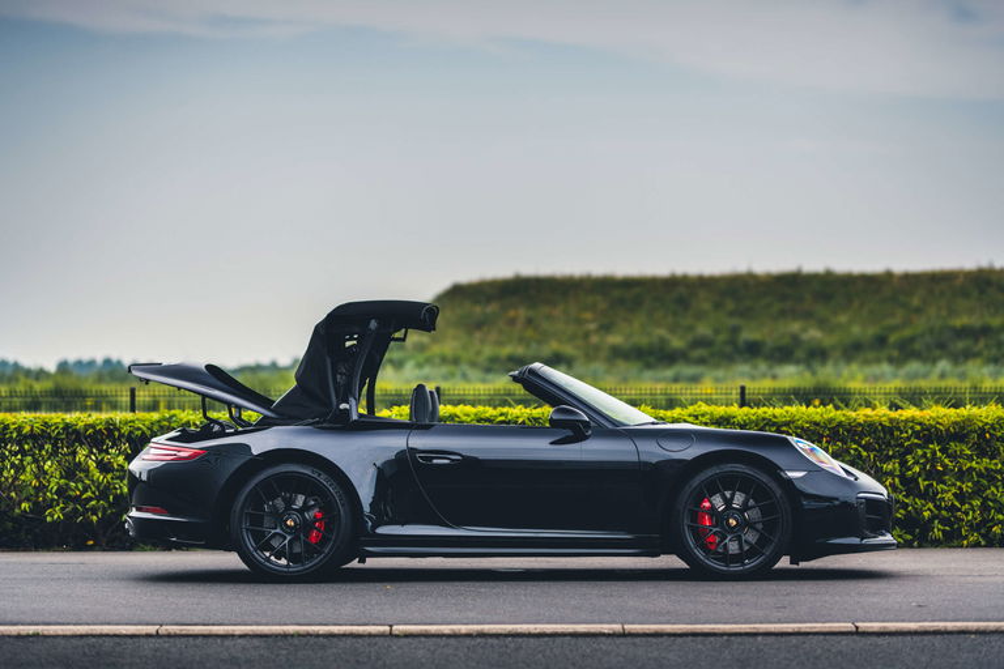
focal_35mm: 85
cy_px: 334
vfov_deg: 16.1
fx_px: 2370
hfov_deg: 23.9
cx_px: 502
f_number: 1.8
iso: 200
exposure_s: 1/2000
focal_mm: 85
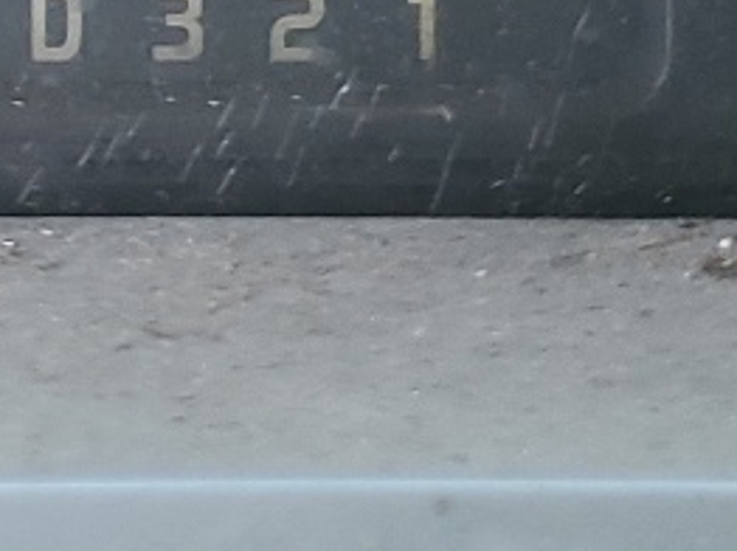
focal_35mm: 159
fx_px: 3382
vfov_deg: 8.5
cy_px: -779
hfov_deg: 12.3
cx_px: -42
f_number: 1.5
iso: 60
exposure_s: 1/120
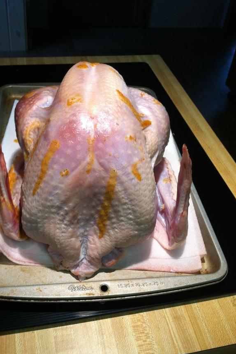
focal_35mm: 38
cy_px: 185
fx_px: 374
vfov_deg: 50.7
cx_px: 99
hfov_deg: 35.0
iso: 80
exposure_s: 1/40
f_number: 2.8
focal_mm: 3.85
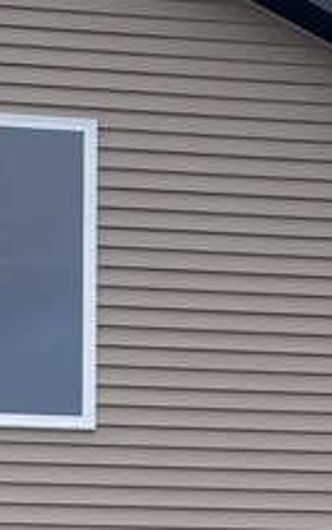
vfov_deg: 16.4
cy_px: 645
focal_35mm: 122
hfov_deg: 10.7
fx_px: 1763
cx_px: 344
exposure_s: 1/824
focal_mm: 4.2
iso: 32
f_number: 1.6
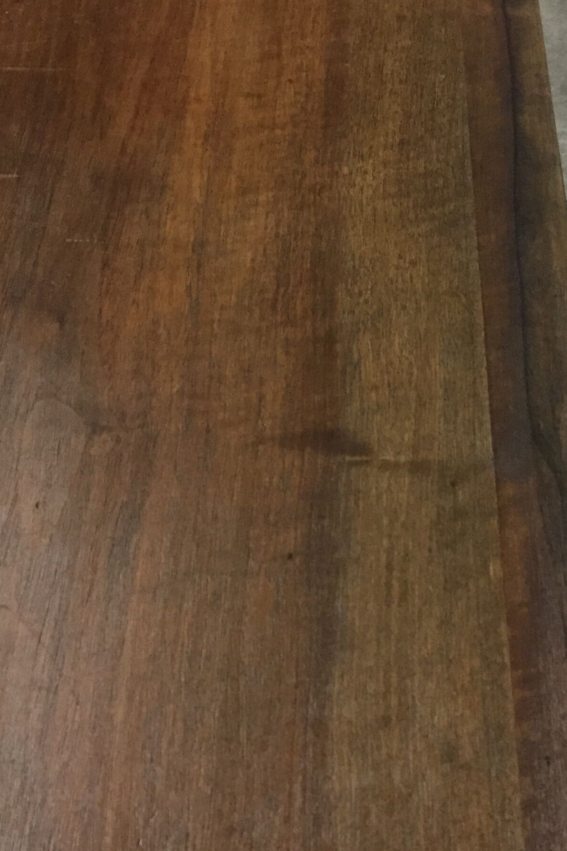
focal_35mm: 55
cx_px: 401
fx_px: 1300
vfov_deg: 36.2
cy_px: 396
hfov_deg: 24.4
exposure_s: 1/25
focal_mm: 4.15
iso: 250
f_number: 2.2
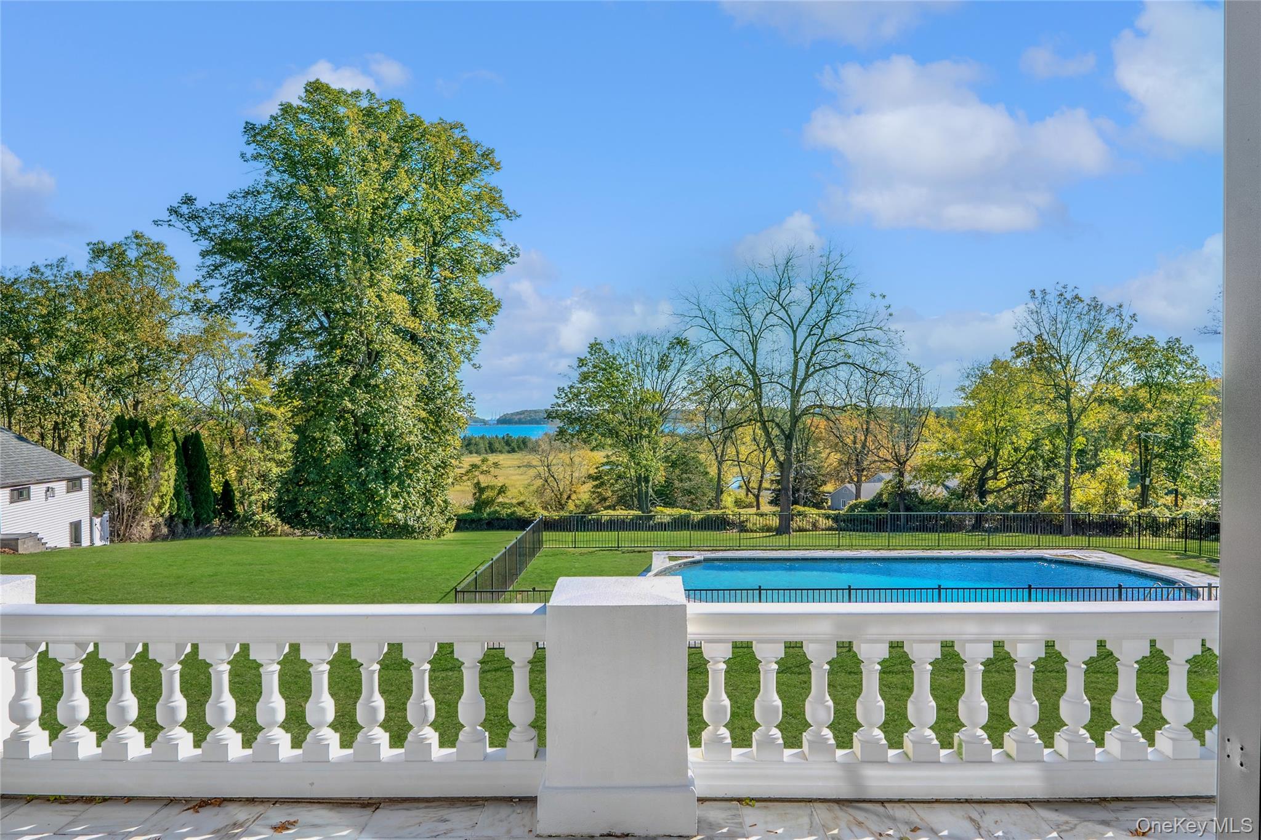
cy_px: 420
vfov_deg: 59.5
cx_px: 630
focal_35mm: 21
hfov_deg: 81.2
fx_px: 735
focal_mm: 14
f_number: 11
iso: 100
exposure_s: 1/250
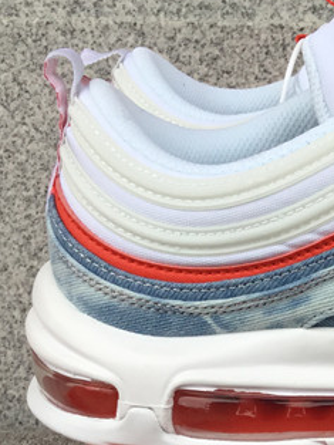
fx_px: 1144
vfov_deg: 21.6
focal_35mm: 89
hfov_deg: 15.6
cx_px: 456
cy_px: 390
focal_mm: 3.3
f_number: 2.4
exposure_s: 1/100
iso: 32
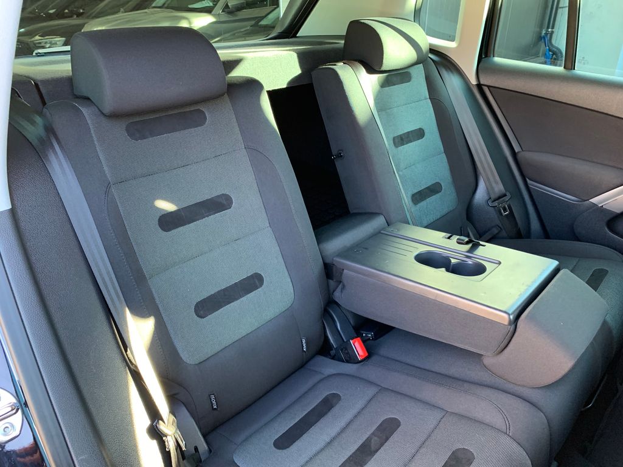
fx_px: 468
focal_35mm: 26
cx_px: 312
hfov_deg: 67.3
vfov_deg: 53.1
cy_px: 234
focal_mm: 4.25
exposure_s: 1/60
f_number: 1.8
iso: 160
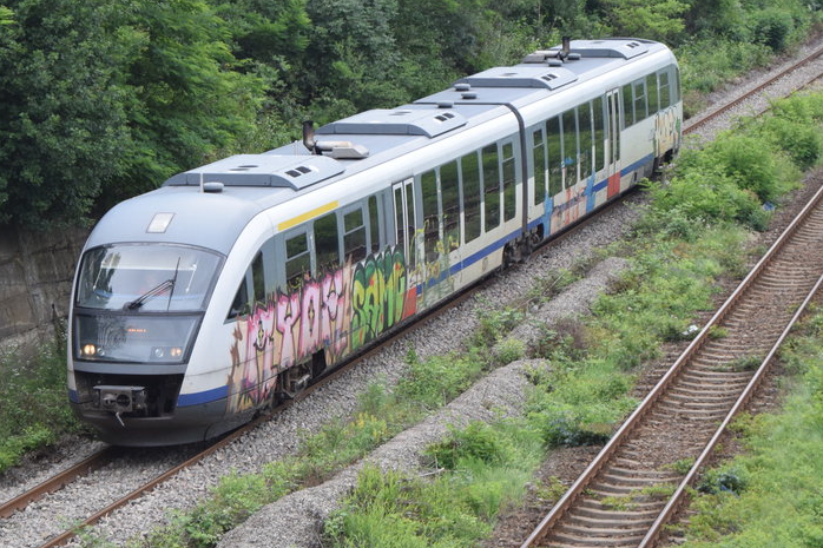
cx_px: 301
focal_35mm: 142
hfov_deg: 14.5
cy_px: 186
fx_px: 3242
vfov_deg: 9.7
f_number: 5.6
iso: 800
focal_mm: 55
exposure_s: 1/1000
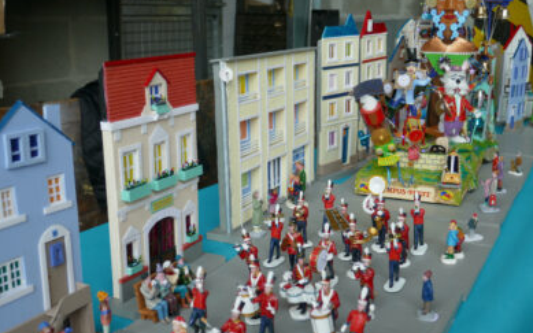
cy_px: 175
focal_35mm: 43
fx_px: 625
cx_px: 273
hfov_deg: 46.2
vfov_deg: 29.8
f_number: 3.8
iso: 125
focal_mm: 14.9
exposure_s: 1/125
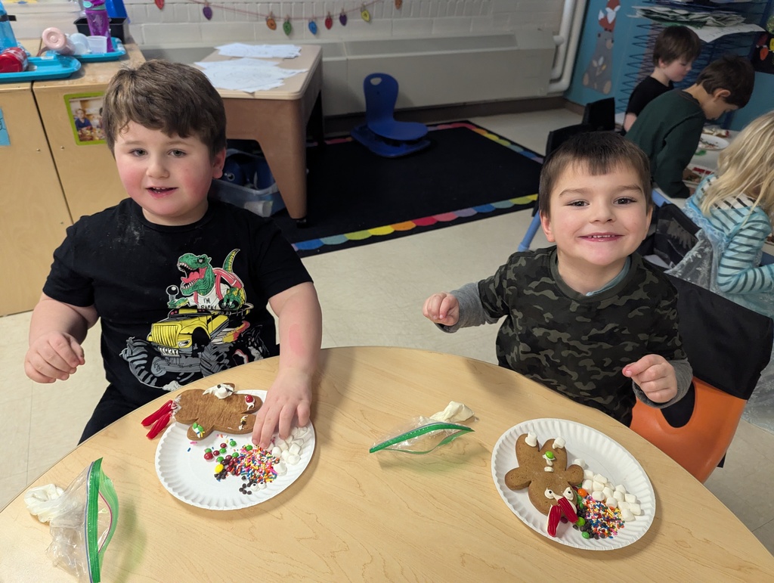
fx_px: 537
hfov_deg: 71.5
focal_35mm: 24
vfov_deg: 56.9
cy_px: 292
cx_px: 387
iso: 1188
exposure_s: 1/120
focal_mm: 6.81
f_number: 1.85
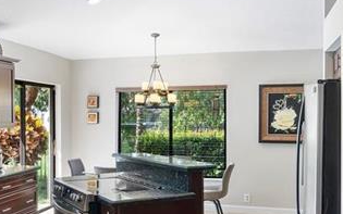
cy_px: 116
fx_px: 411
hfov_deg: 44.8
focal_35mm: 44
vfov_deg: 29.2
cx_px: 126
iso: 400
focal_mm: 17
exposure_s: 1/6
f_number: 7.1
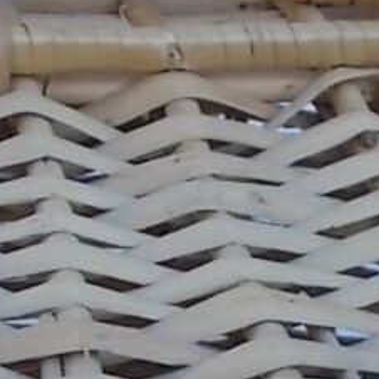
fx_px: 2019
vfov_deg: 10.5
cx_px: 200
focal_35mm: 163
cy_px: 475
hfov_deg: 10.7
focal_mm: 4.6
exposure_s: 1/320
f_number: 3.2
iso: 80
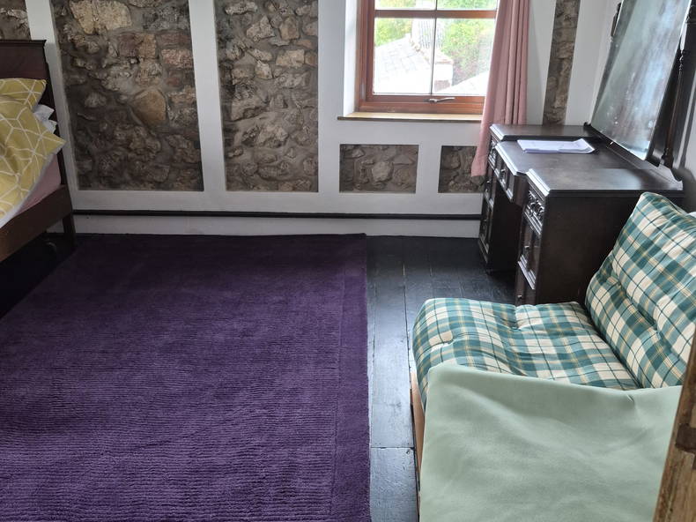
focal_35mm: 23
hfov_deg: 73.9
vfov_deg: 58.9
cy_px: 261
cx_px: 348
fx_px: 462
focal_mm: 5.4
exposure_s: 1/100
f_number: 1.8
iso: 800
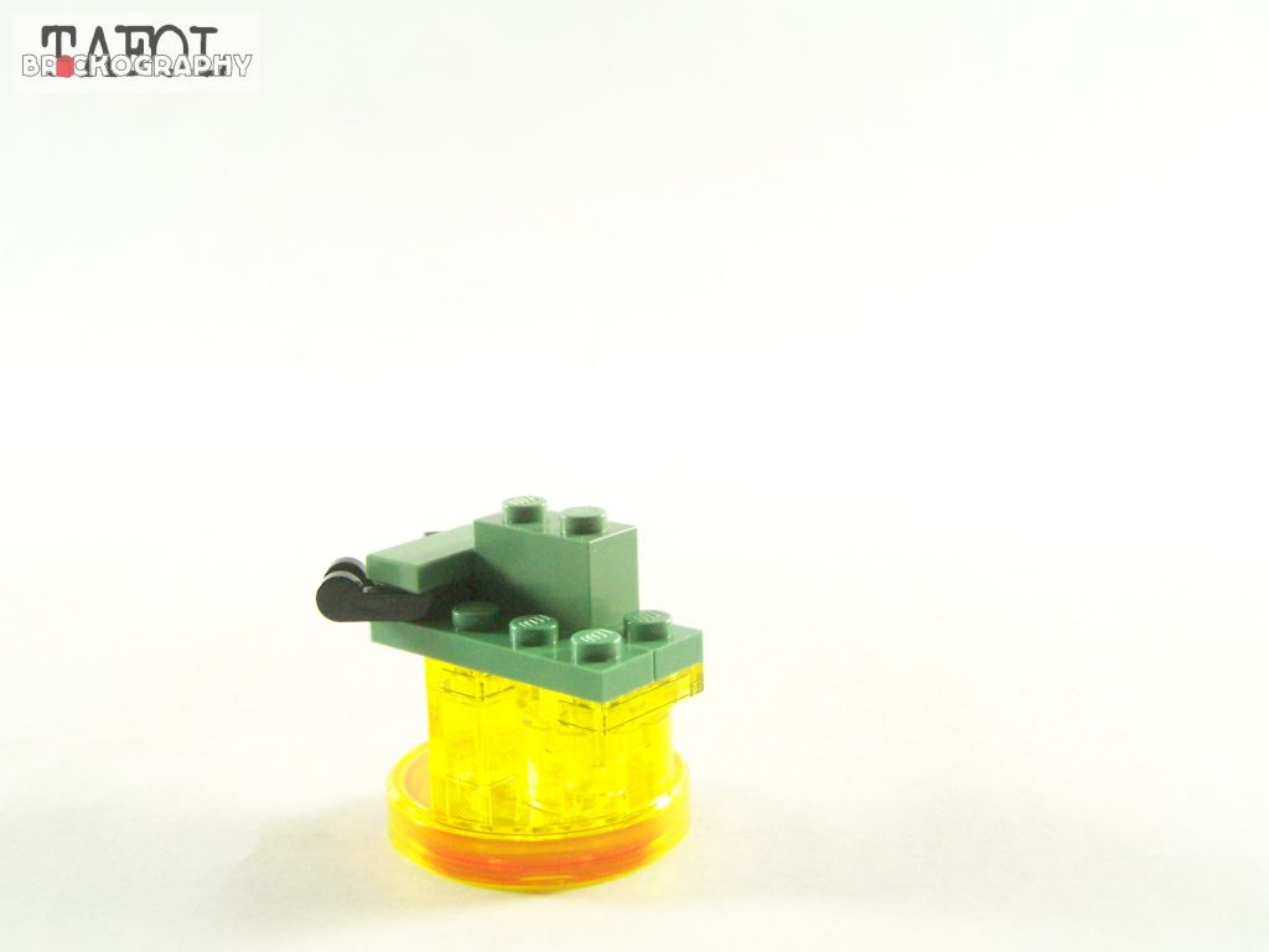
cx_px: 634
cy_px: 476
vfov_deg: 28.6
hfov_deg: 37.5
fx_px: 1870
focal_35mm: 51
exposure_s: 1/60
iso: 400
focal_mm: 8.5
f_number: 3.2
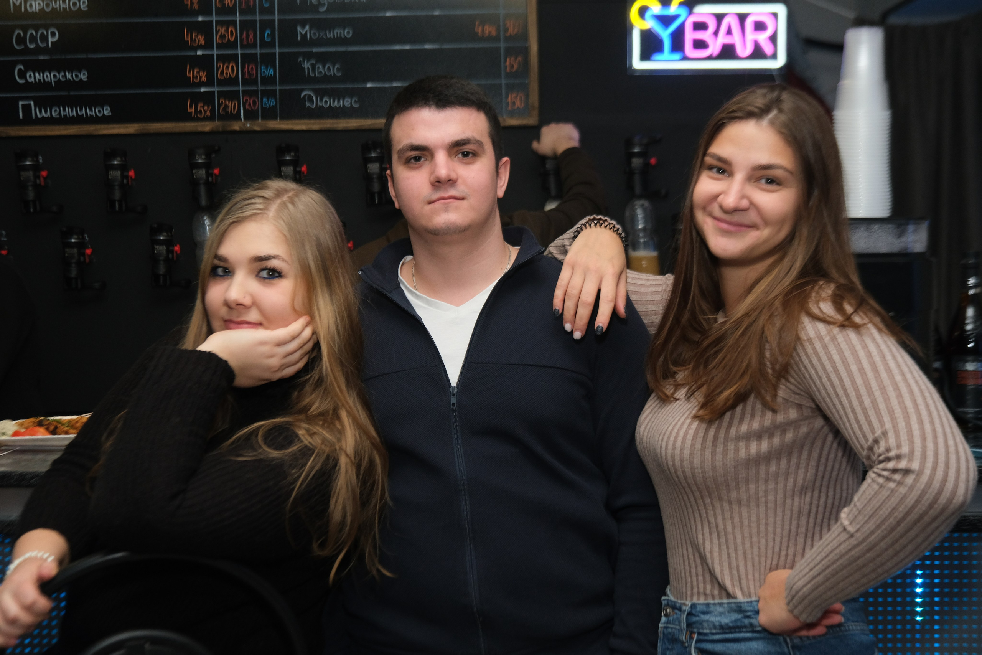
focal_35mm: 46
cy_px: 328
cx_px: 491
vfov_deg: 29.2
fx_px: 1255
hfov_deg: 42.7
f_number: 4
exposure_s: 1/200
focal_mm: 30.8
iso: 1250
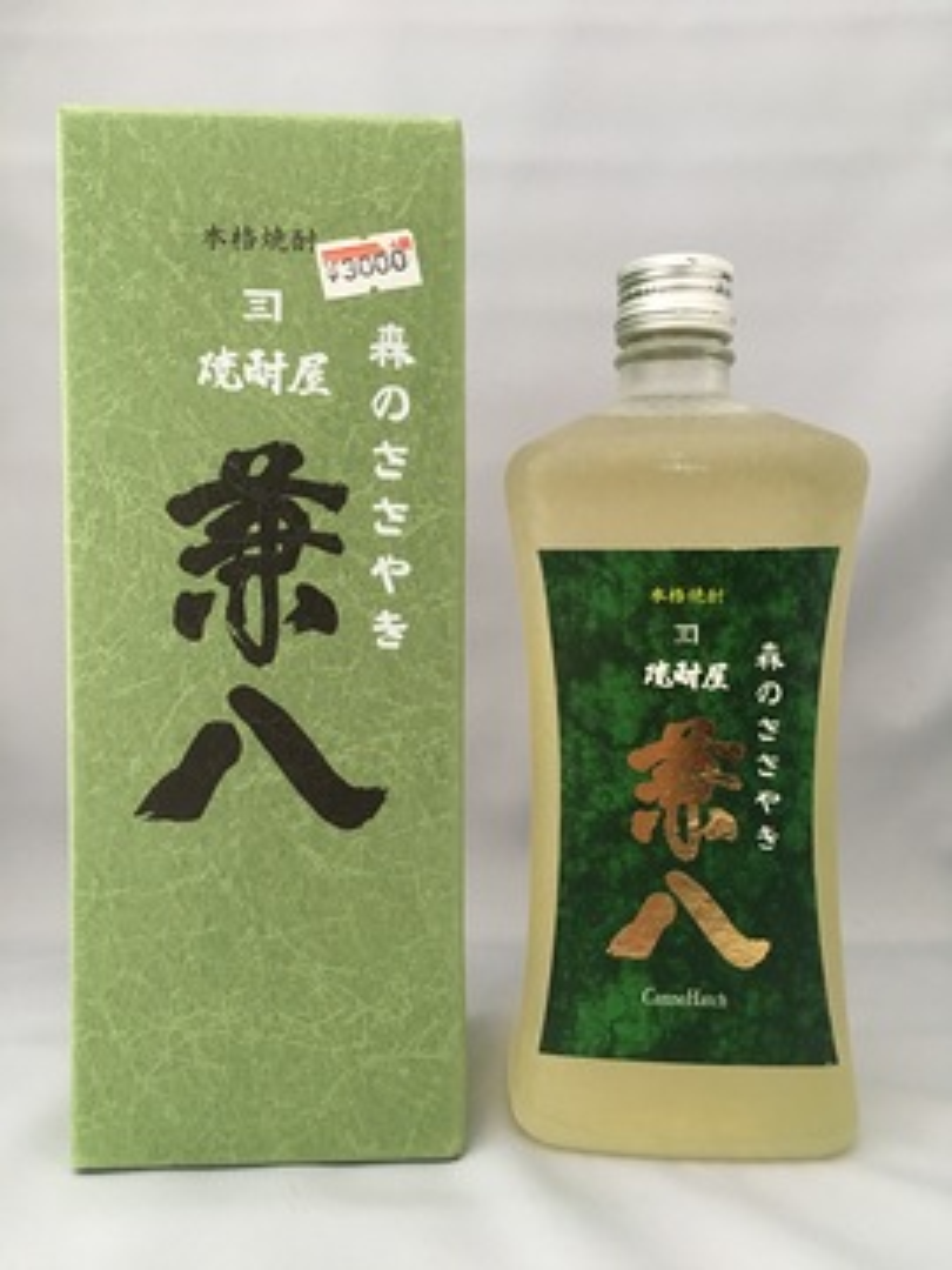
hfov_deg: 48.2
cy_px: 635
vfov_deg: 61.7
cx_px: 476
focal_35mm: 29
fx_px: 1063
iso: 200
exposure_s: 1/17
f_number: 2.2
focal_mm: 4.15
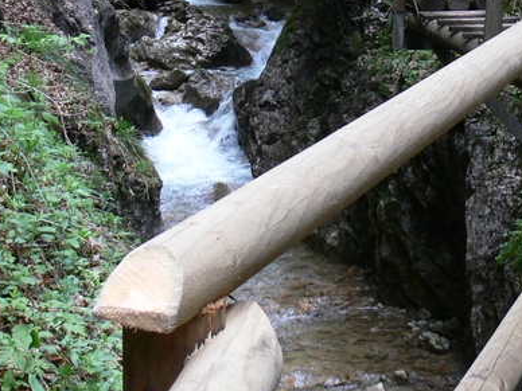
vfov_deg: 16.2
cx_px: 292
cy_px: 94
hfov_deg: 21.5
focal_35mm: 91
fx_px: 1372
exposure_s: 1/50
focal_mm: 7.4
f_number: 2.8
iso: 80
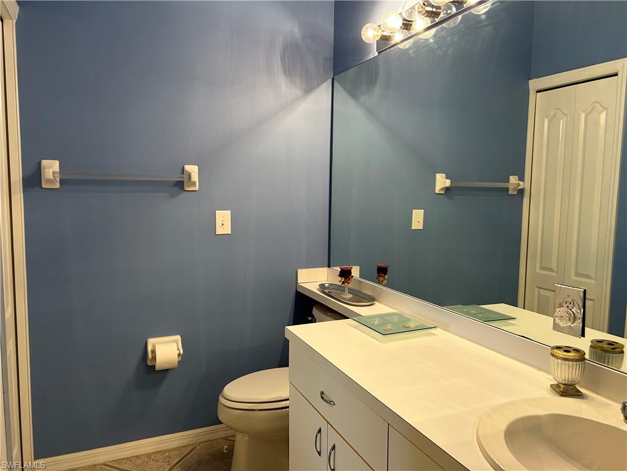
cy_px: 236
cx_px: 314
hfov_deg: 67.3
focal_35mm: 26
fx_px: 471
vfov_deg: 53.1
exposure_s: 1/60
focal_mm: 5.7
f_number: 1.5
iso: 125
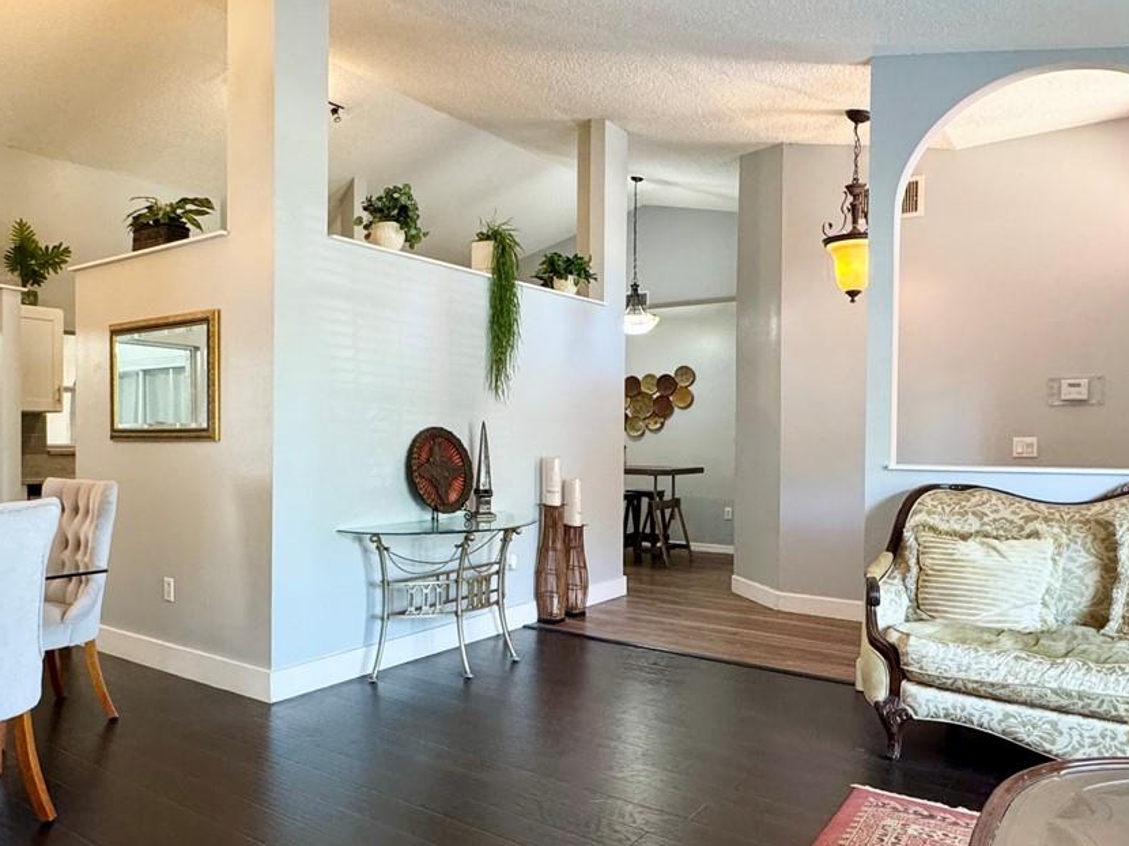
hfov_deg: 64.0
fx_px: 880
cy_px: 456
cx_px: 396
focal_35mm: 27
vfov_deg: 51.3
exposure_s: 1/60
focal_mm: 2.22
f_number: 2.2
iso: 320
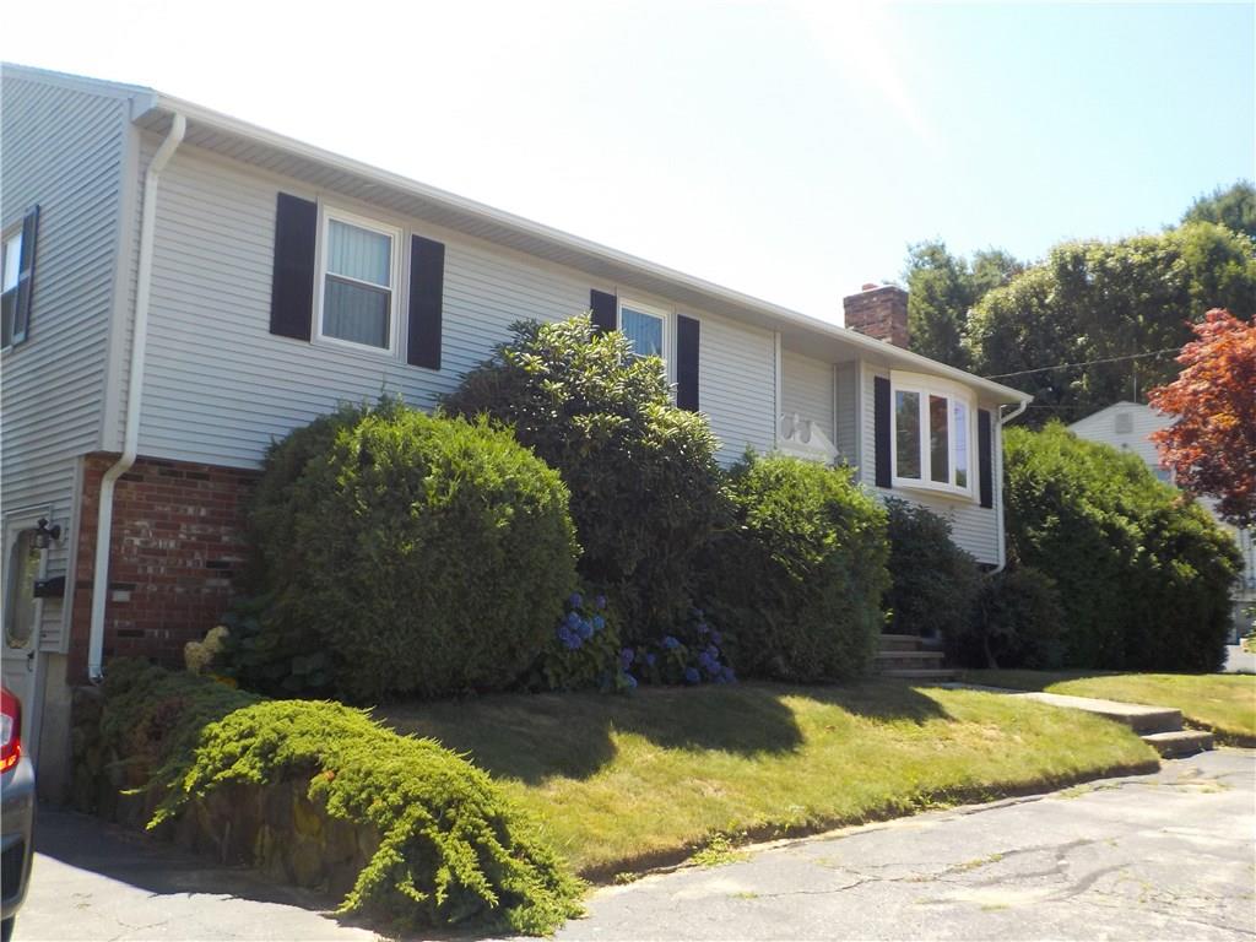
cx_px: 628
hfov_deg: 60.0
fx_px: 1089
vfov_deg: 46.8
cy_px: 471
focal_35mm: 30
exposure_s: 1/500
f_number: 3.3
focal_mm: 4.1
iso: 125
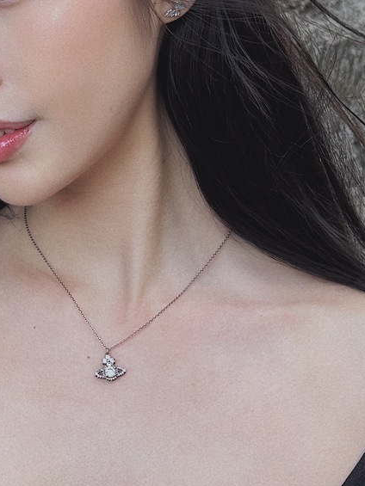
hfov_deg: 14.2
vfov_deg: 19.2
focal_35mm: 102
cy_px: 310
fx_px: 1433
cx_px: -15
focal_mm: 6.76
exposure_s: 1/120
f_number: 1.78
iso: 100
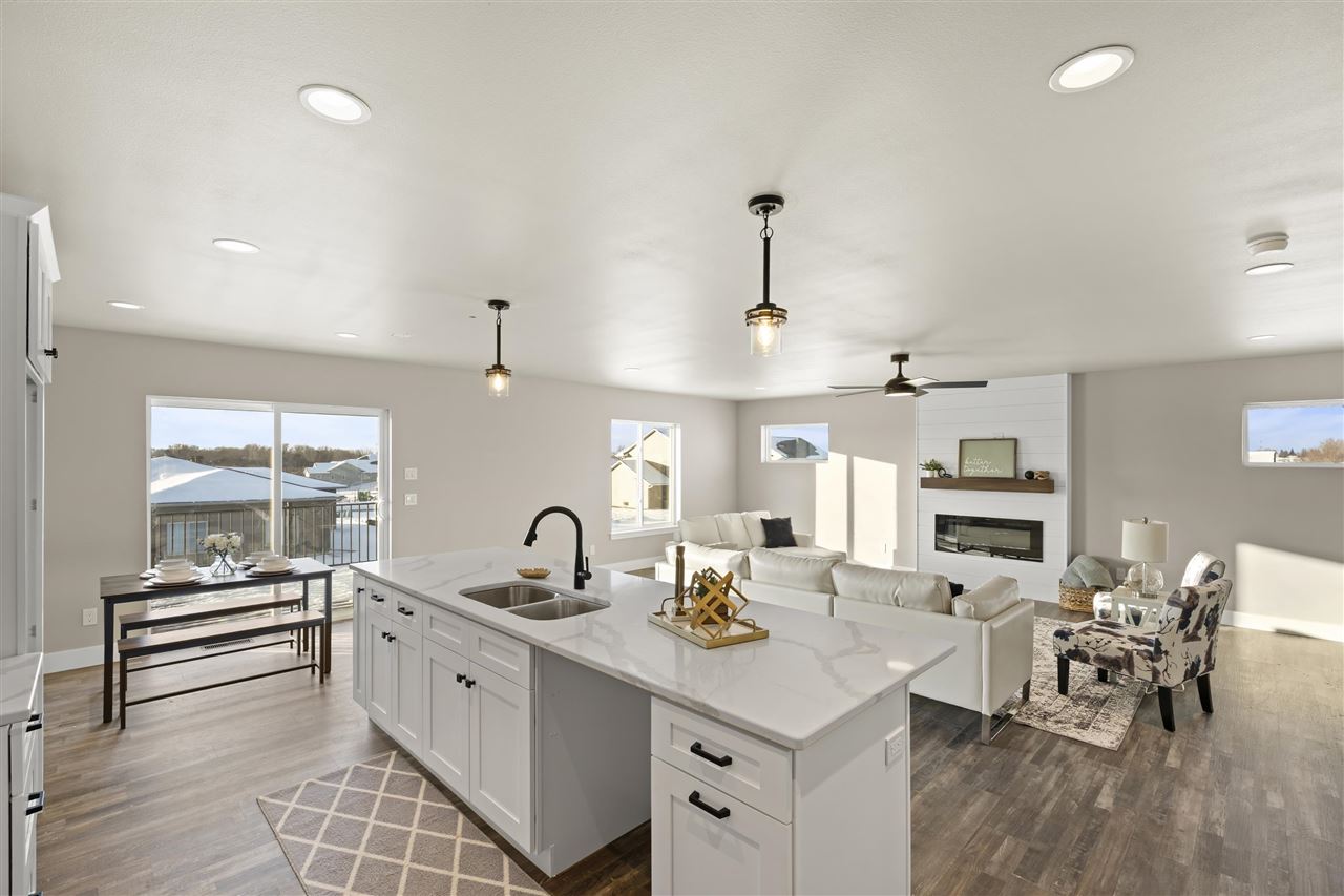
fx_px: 616
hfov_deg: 95.0
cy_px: 448
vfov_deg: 72.0
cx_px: 672
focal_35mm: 16
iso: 250
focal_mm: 16.5
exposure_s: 1/15
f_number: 9
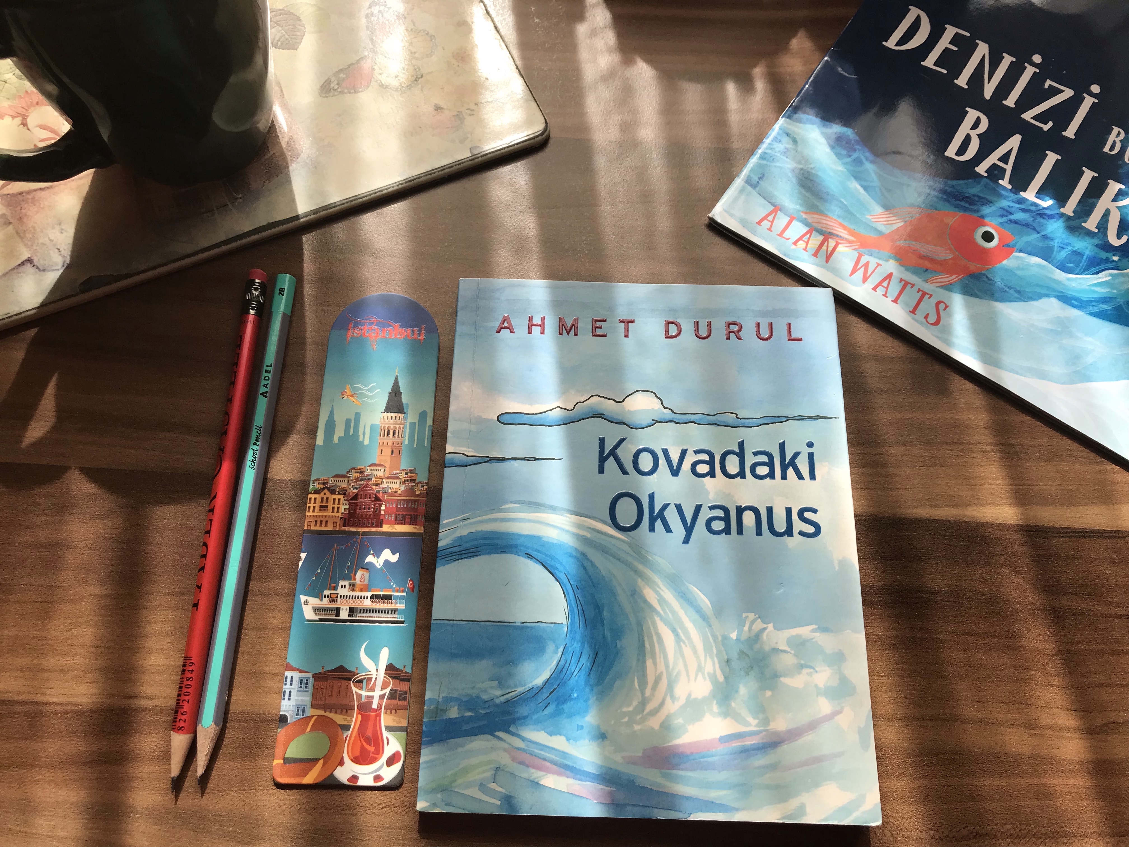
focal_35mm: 28
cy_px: 424
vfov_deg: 49.7
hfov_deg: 63.4
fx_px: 913
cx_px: 564
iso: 20
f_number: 1.8
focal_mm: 3.99
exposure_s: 1/560
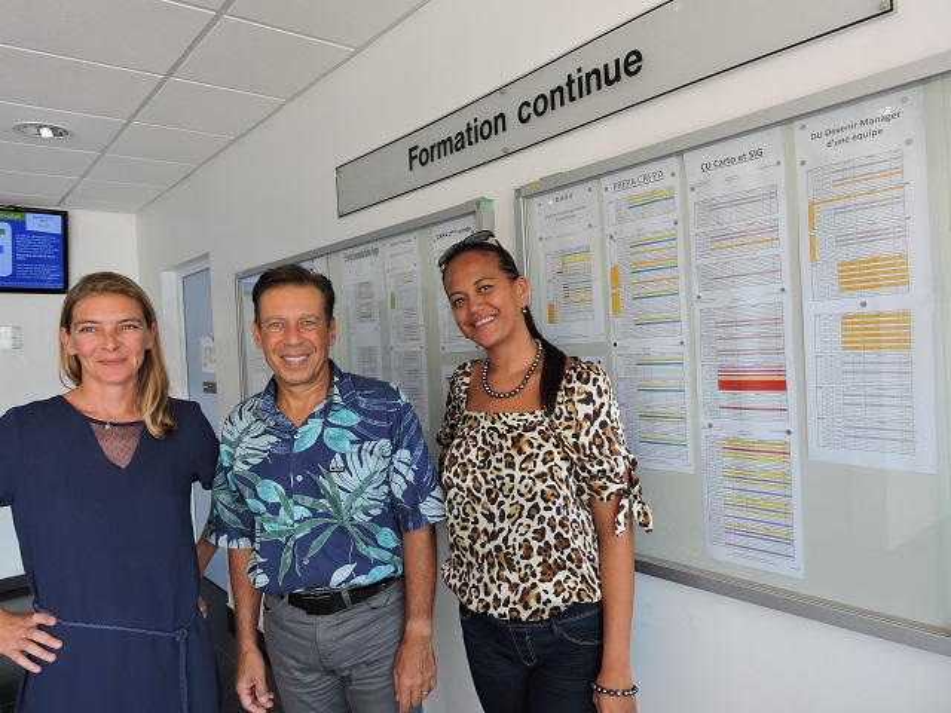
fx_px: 659
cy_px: 356
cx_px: 476
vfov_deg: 56.8
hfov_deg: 71.6
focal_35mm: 24
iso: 100
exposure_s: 1/40
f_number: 3.3
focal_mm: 4.3
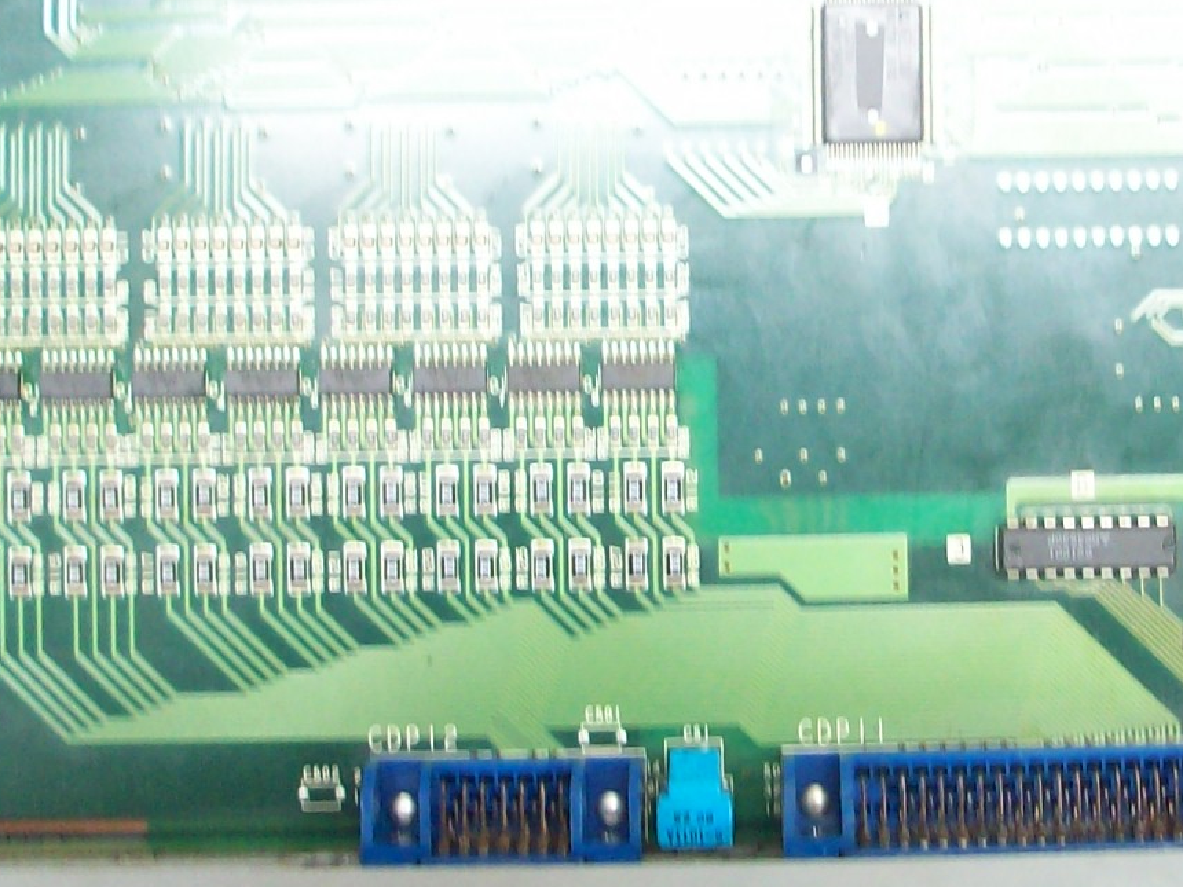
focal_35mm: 81
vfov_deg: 18.2
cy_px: 282
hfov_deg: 23.9
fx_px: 2768
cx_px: 860
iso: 160
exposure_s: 1/27.1
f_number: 2.8
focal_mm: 5.7
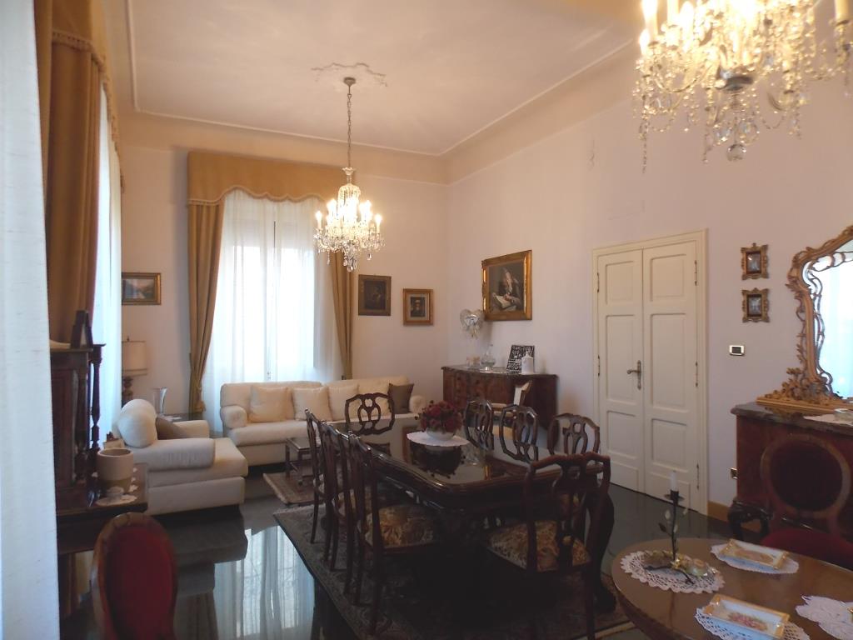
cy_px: 320
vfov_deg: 58.9
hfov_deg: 73.9
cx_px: 426
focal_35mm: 23
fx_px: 567
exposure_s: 1/30
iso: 200
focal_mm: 4
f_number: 3.1
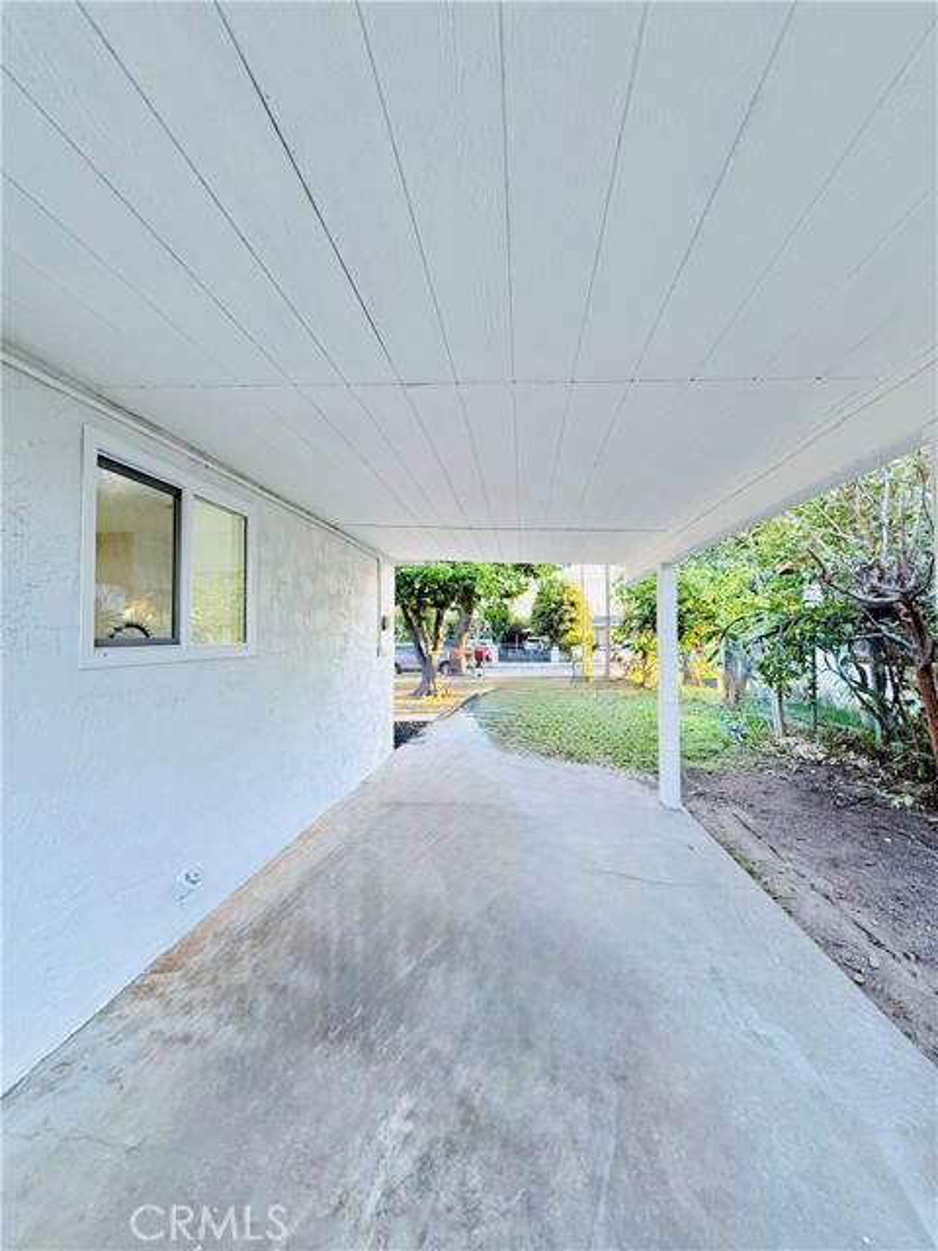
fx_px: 506
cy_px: 626
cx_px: 469
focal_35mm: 14
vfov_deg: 102.1
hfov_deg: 85.7
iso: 125
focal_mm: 2.22
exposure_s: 1/99
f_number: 2.2
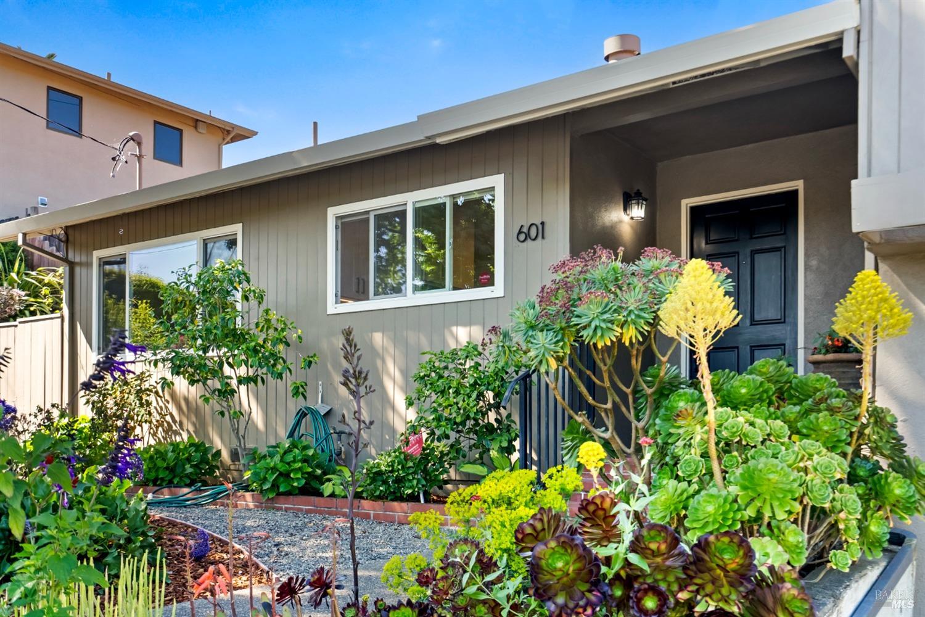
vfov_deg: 37.9
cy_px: 308
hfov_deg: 54.4
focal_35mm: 35
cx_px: 462
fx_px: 899
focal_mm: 35
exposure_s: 1/100
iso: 400
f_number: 8
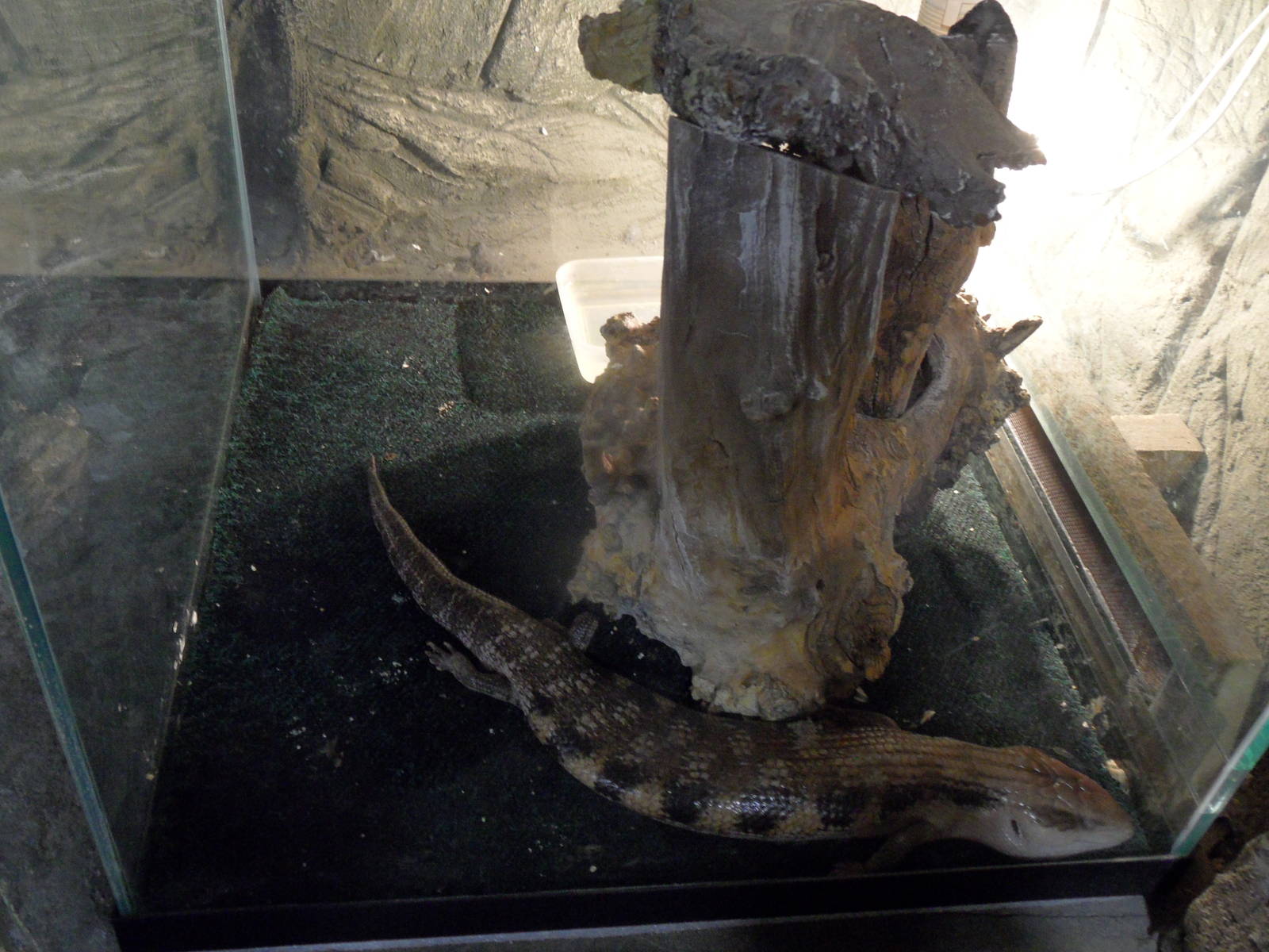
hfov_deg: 56.8
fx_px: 1173
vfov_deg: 44.2
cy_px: 476
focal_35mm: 32
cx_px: 634
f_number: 3.4
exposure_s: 1/8
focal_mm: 5.3
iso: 200
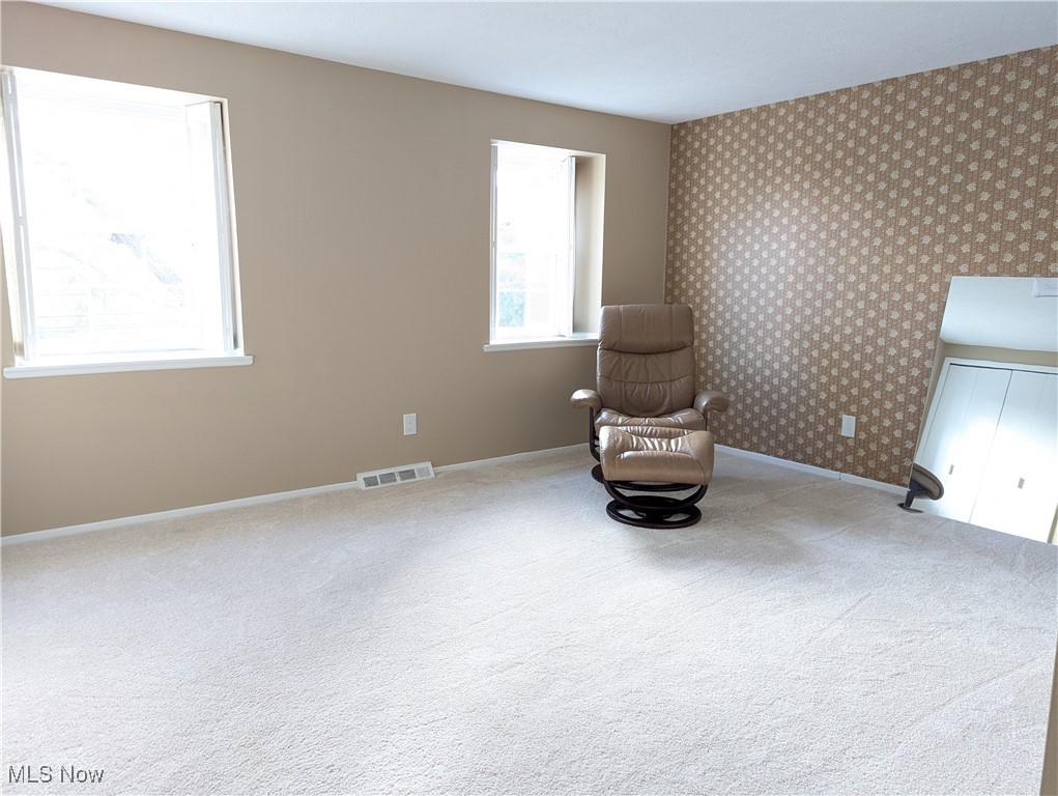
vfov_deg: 56.9
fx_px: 734
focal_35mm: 24
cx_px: 529
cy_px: 398
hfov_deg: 71.5
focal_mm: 6.81
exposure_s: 1/83.3
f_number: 1.85
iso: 761
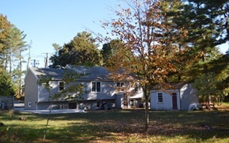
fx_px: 250
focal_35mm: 40
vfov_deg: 32.0
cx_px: 114
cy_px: 69
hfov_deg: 49.3
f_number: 4.2
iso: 100
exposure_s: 1/200
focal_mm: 26
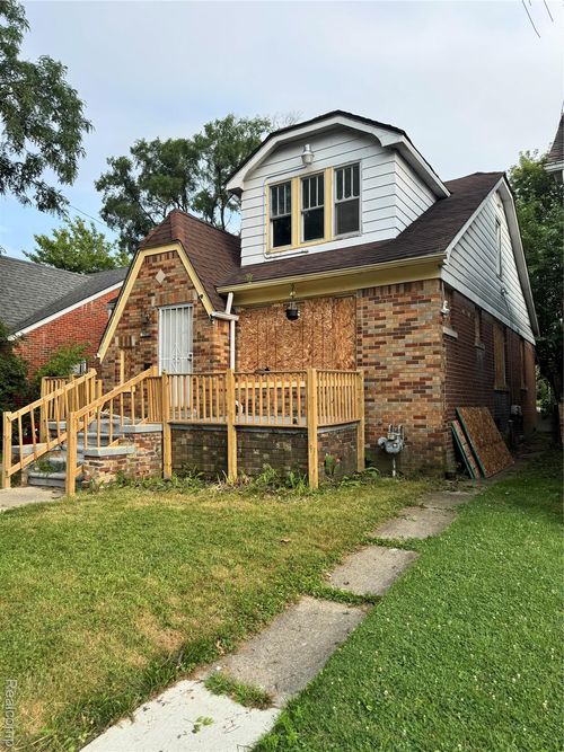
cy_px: 376
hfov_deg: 56.8
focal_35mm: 24
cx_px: 282
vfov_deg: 71.6
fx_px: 522
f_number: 1.78
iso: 80
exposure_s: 1/966
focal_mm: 6.76
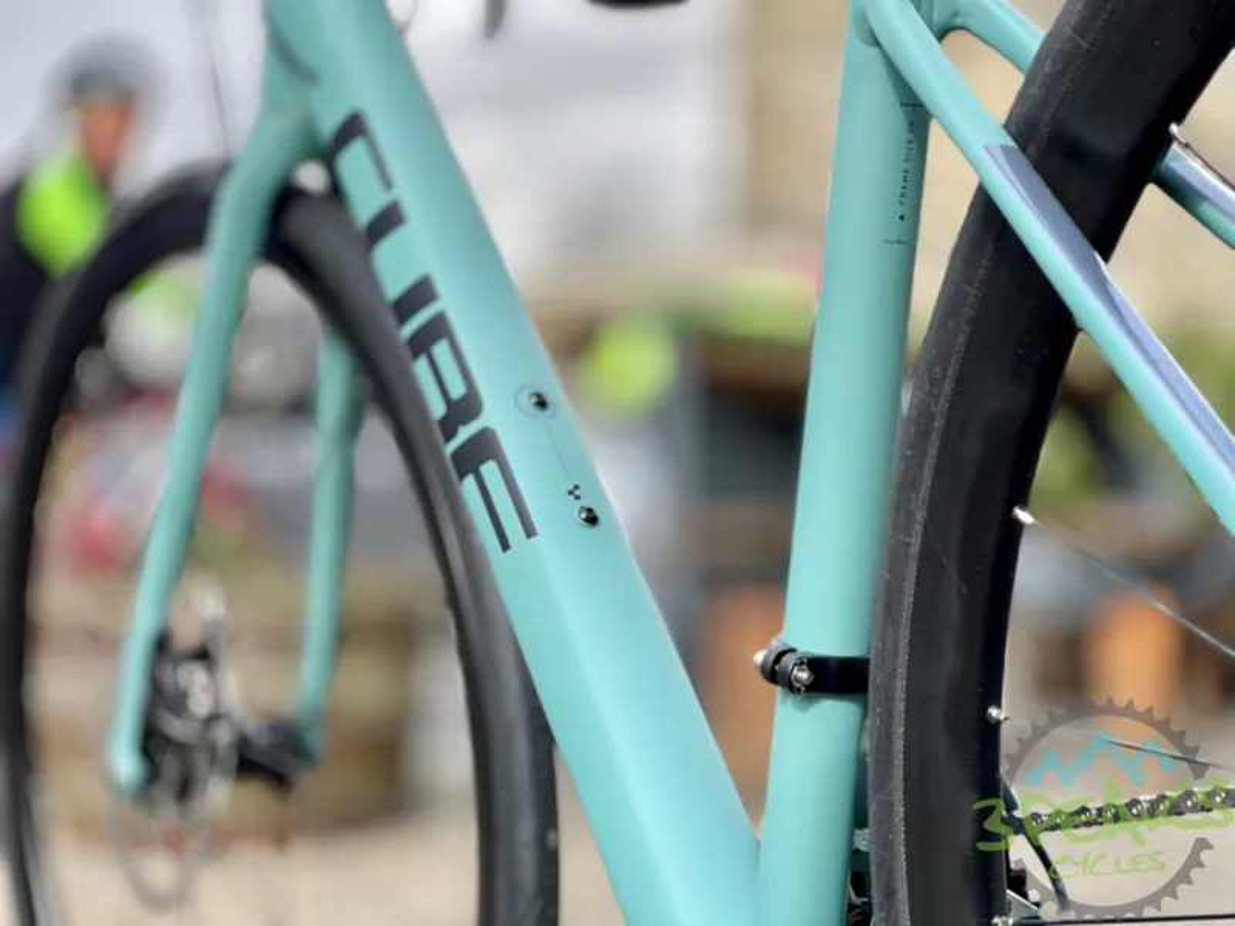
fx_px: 2283
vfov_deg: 22.9
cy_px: 463
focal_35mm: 64
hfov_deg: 30.3
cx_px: 618
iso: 20
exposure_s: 1/226
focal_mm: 7.5
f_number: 2.2
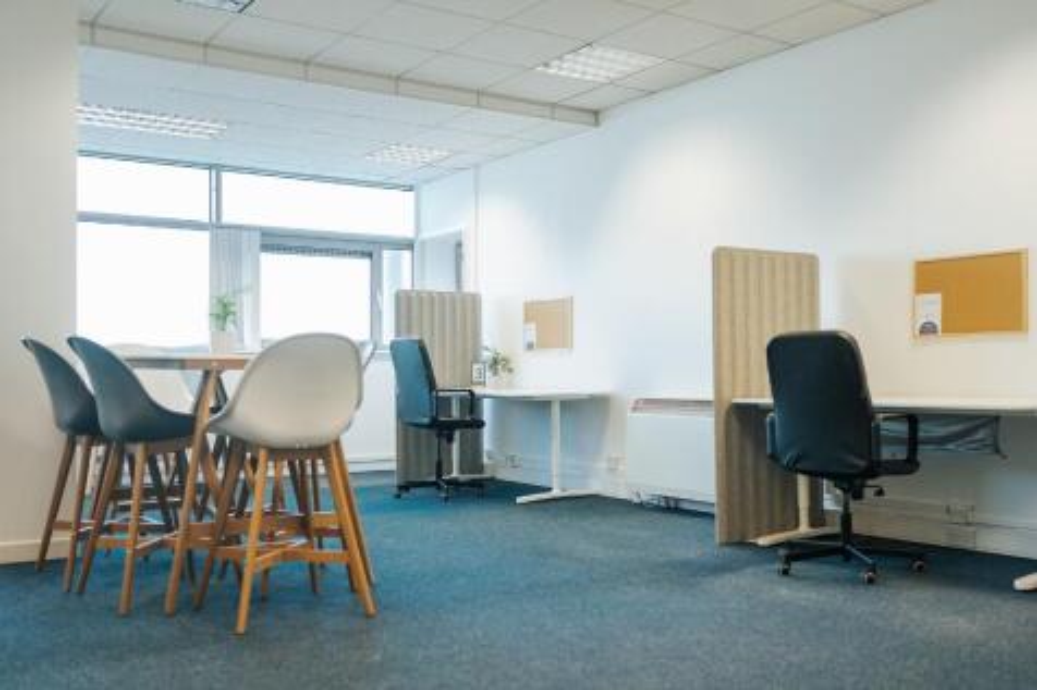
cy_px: 345
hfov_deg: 54.5
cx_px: 518
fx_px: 1008
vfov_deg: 37.8
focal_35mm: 35
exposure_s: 1/200
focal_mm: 35
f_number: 1.8
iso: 400
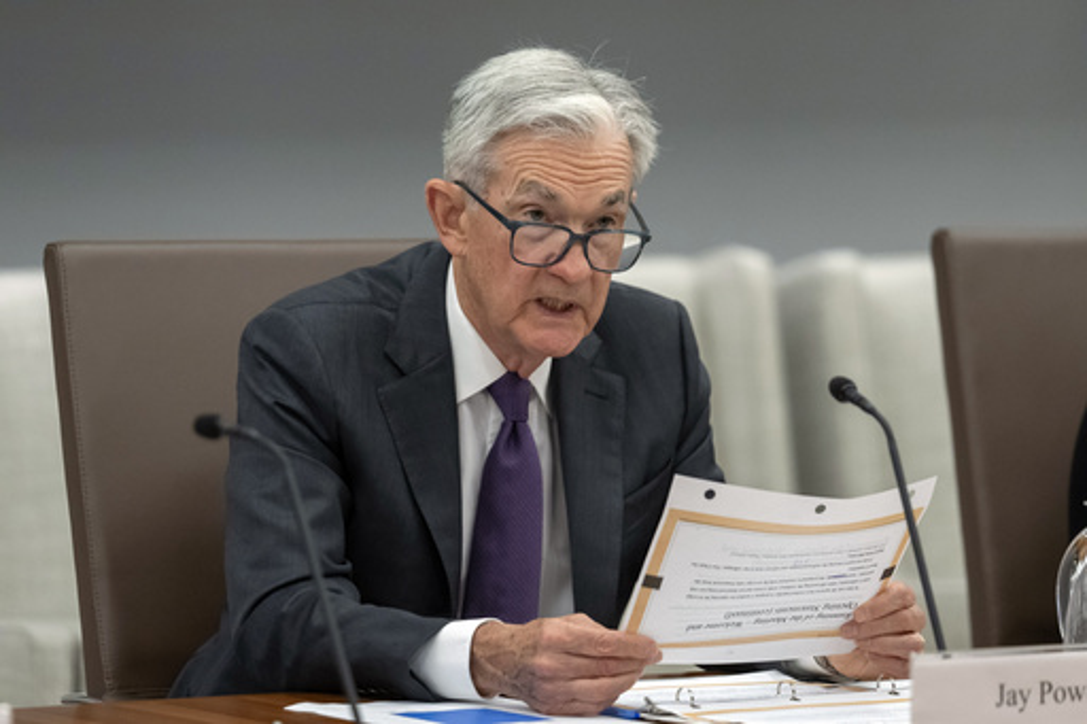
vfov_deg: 4.6
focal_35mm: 300
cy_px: 362
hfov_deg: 6.9
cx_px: 544
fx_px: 9055
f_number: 2.8
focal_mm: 200
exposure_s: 1/500
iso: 3200
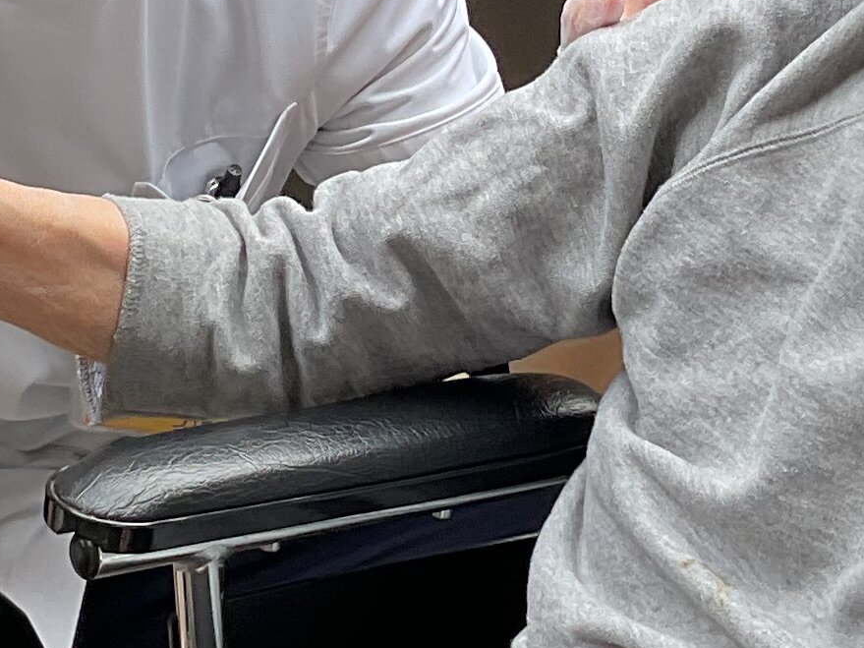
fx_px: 3319
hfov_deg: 14.8
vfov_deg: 11.1
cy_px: 127
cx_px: 440
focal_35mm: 133
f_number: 1.8
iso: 32
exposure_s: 1/120
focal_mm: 3
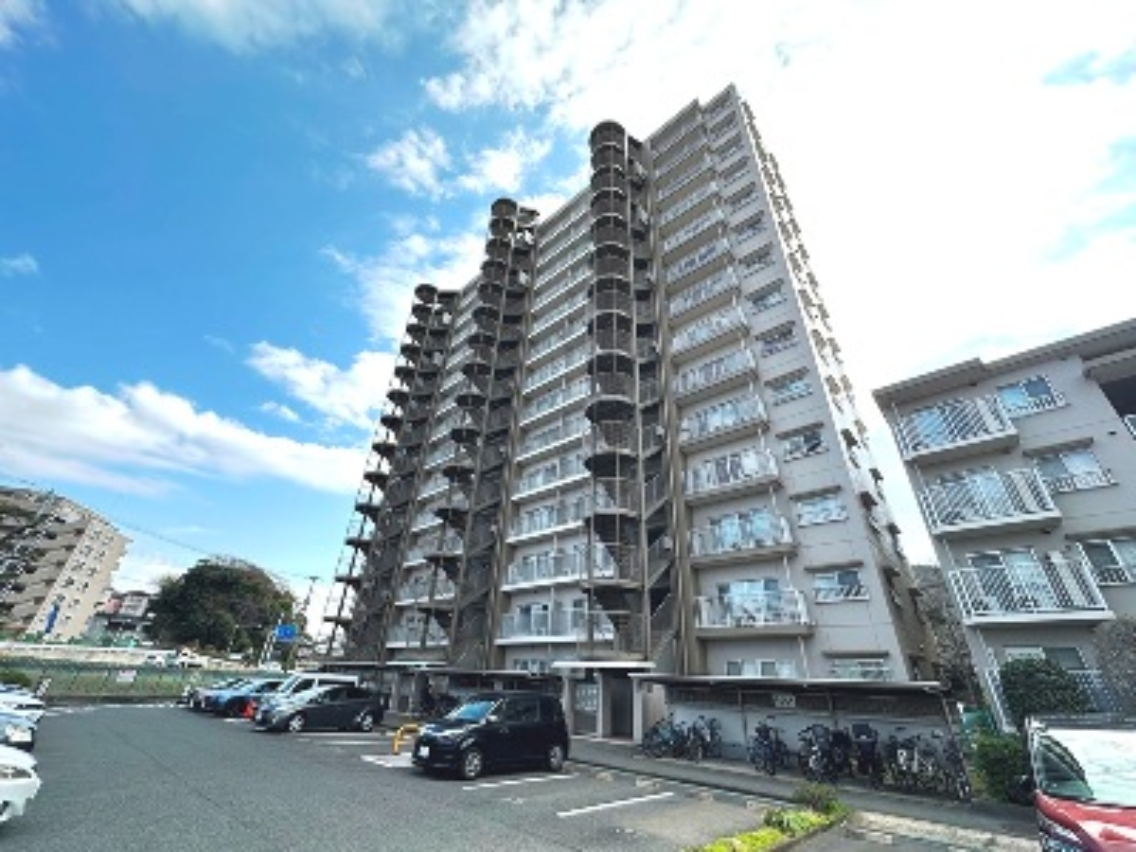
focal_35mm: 14
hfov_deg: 102.1
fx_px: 459
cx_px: 568
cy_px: 426
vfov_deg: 85.7
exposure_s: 1/997
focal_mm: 2.22
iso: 40
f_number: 2.2
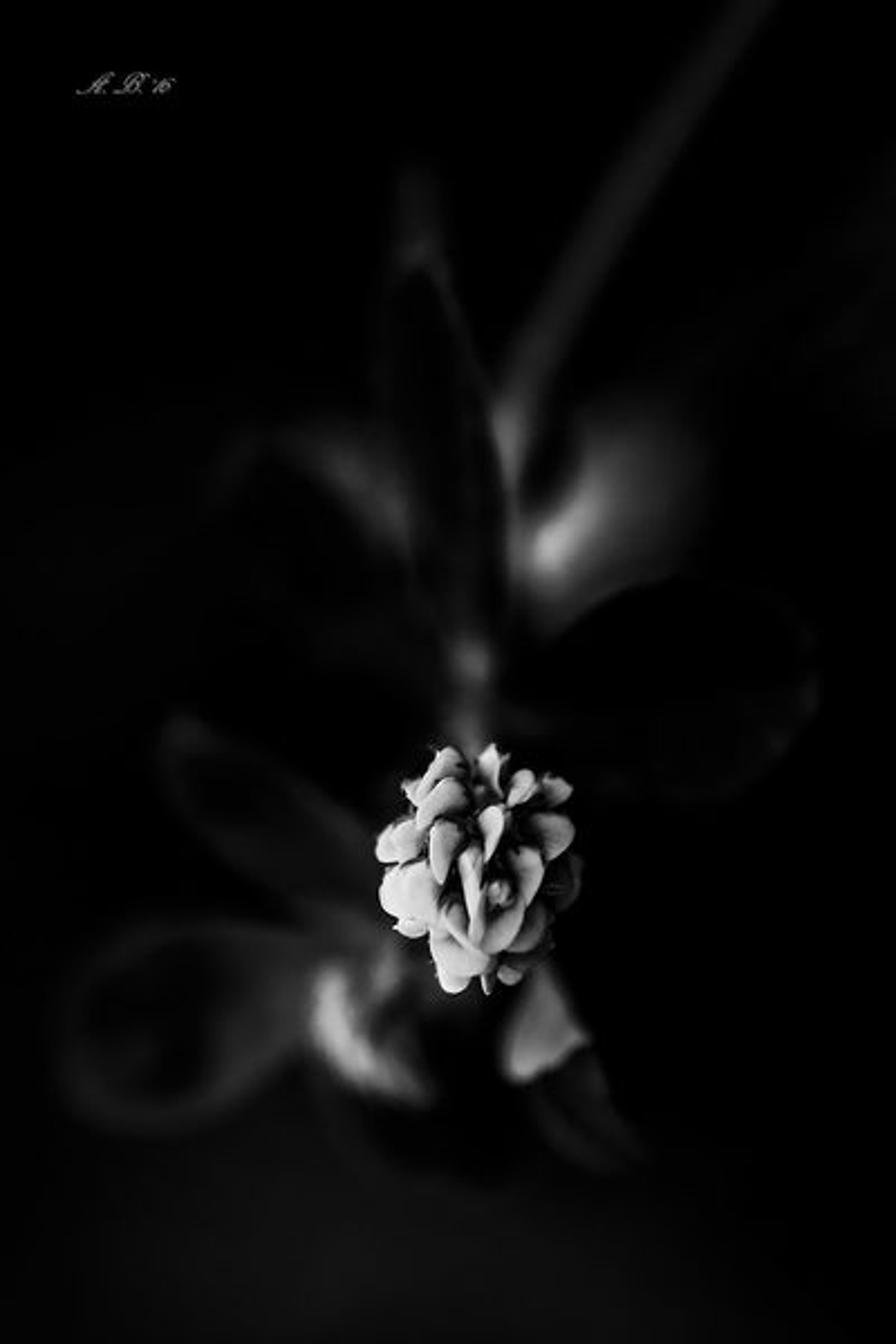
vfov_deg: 4.6
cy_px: 672
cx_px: 448
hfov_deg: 3.1
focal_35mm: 450
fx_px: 16799
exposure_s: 1/160
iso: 200
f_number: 5.6
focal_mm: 300
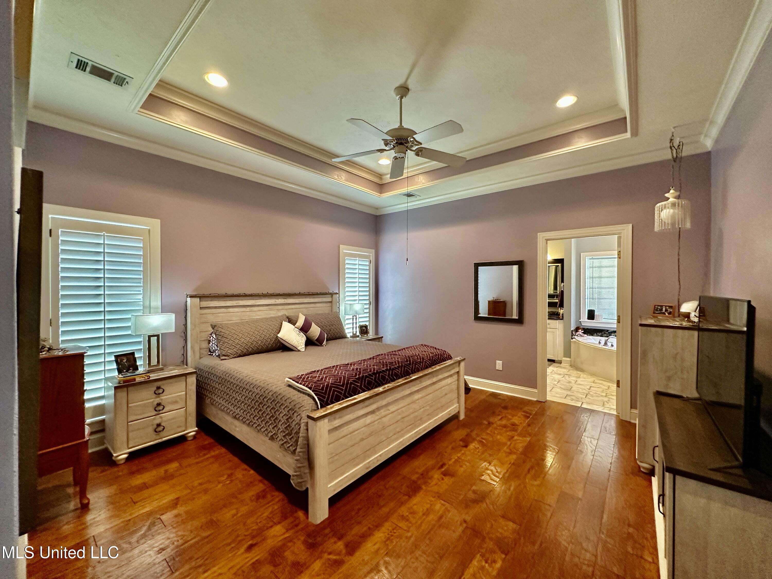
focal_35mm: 14
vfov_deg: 85.7
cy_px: 290
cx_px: 386
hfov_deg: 102.1
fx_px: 312
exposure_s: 1/60
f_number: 2.2
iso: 320
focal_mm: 2.22
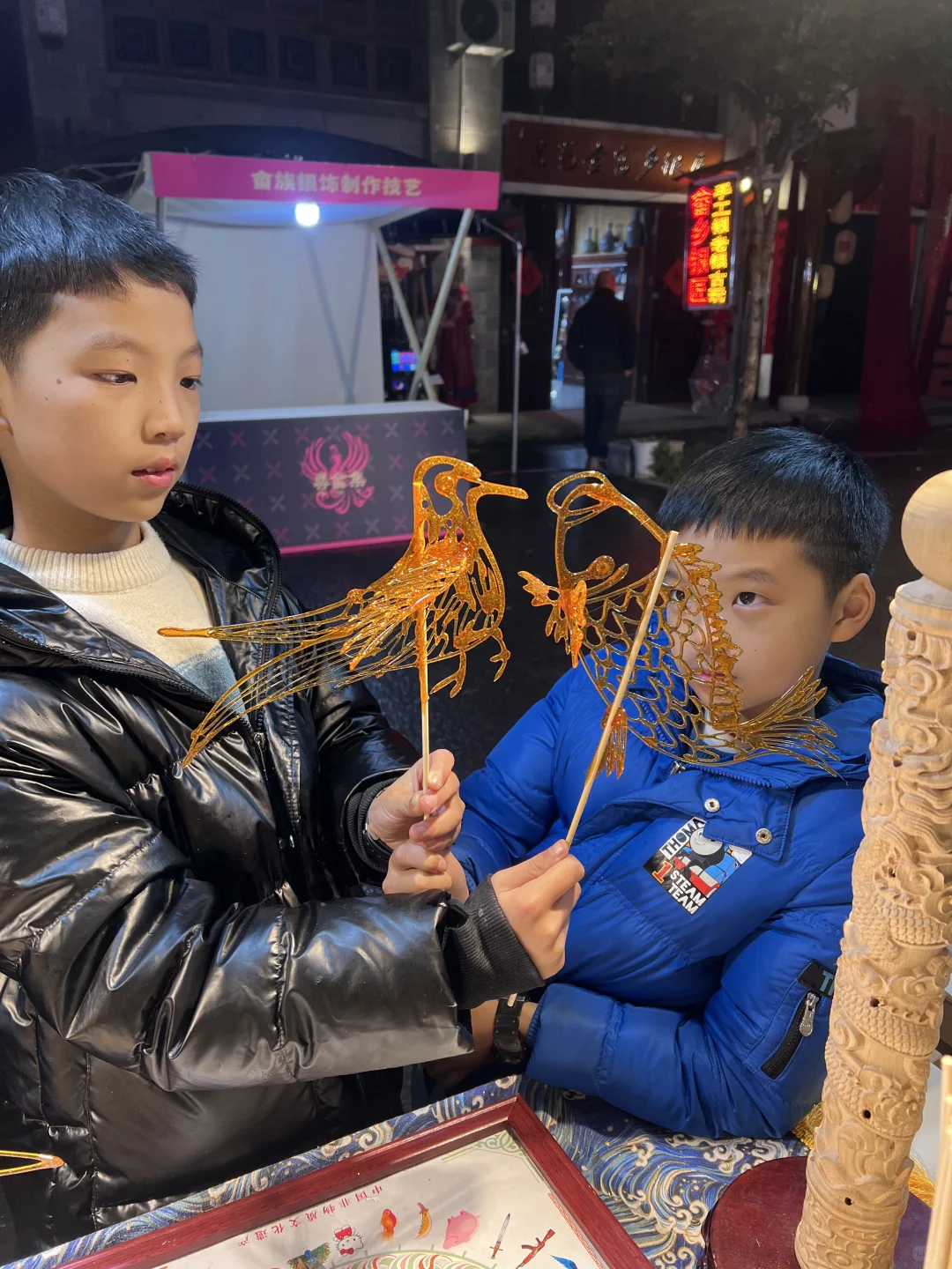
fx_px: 953
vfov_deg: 67.3
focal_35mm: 26
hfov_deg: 53.1
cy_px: 634
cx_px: 476
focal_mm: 5.7
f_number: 1.5
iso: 100
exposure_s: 1/100
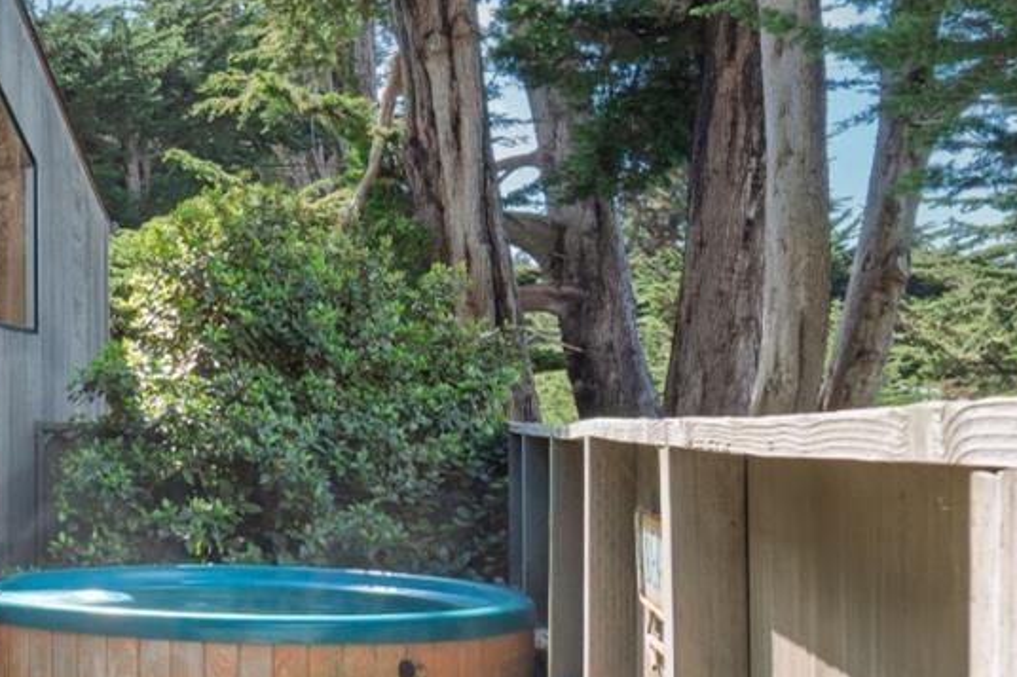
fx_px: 1581
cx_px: -245
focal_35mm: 56
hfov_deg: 29.8
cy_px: 489
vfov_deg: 24.0
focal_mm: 20
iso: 200
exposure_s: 1/80
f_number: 8
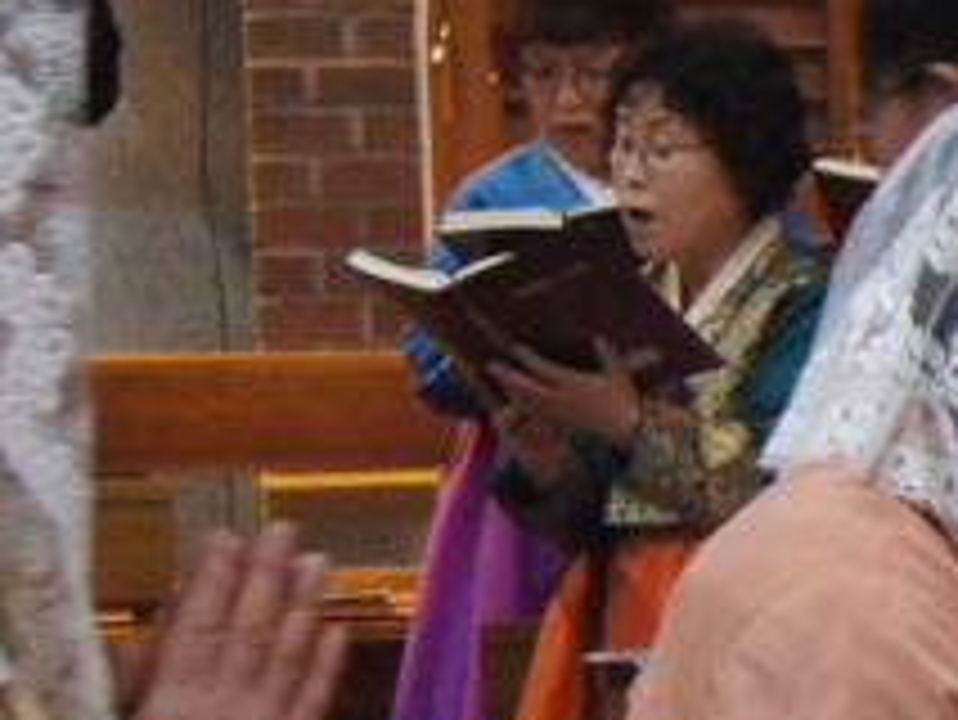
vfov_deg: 7.6
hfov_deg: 9.5
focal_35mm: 194
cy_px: 880
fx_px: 5372
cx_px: 1979
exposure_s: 1/50
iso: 1250
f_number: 4.5
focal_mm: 28
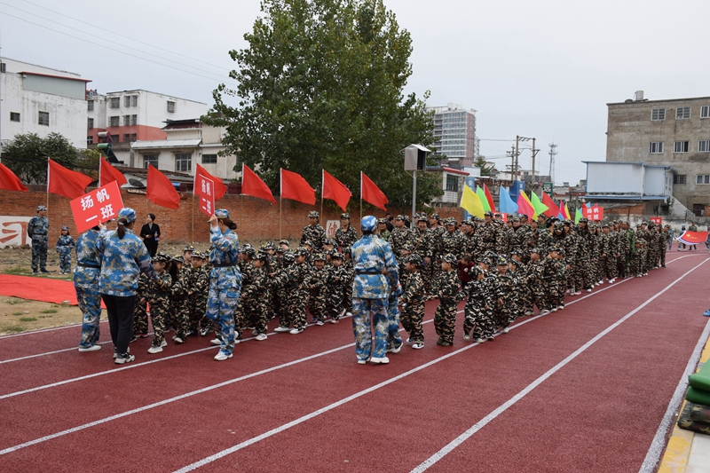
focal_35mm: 34
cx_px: 355
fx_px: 680
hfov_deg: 55.1
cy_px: 236
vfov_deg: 38.3
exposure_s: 1/250
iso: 360
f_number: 8
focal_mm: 23
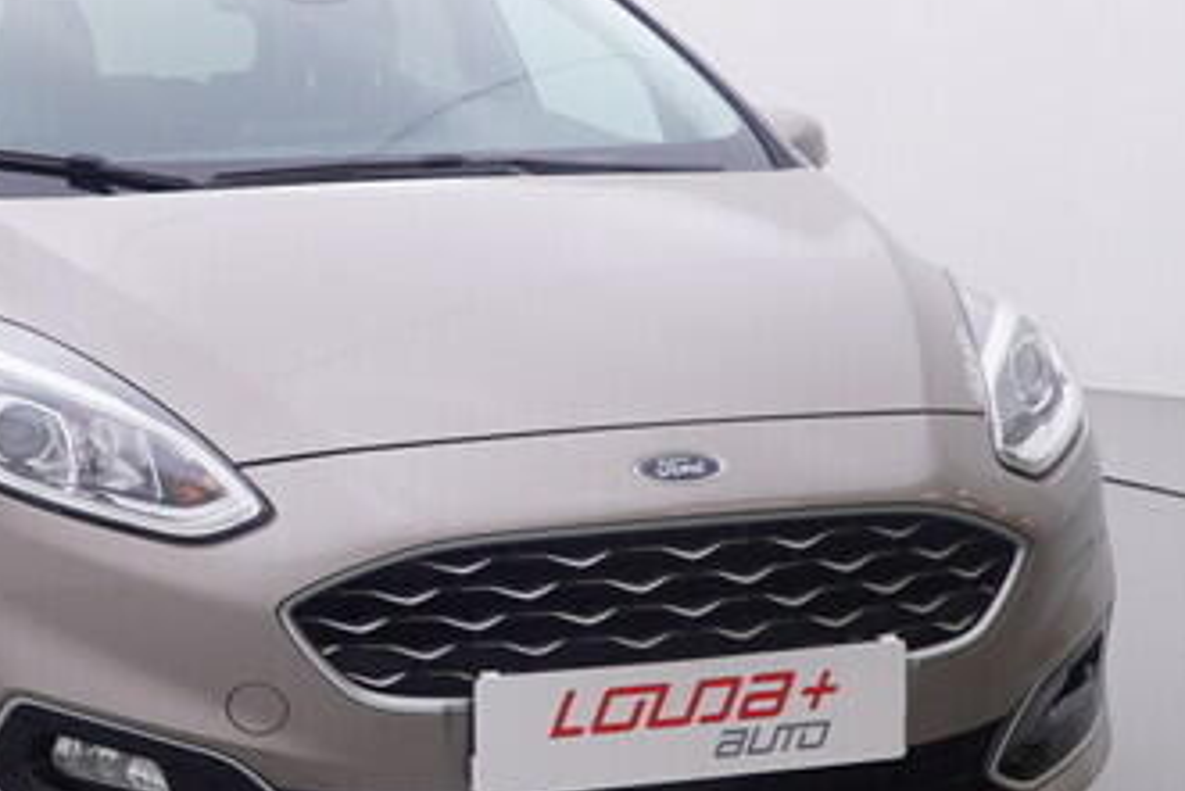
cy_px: 308
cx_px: 261
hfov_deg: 28.5
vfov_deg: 19.6
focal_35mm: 70
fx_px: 2290
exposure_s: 1/80
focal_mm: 15
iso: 200
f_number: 5
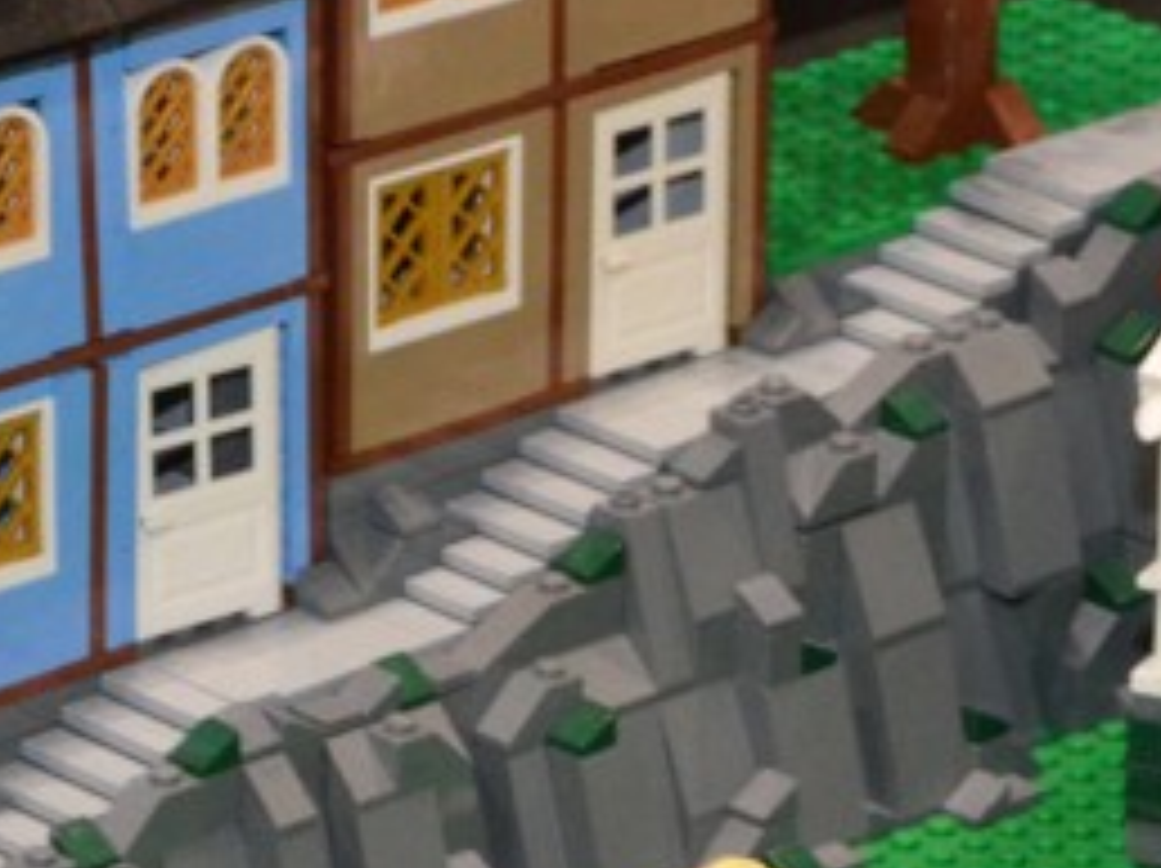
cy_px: 899
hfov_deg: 7.4
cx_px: 567
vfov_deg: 5.5
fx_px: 8980
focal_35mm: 268
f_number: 5.6
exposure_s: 1/60
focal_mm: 48
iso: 3200
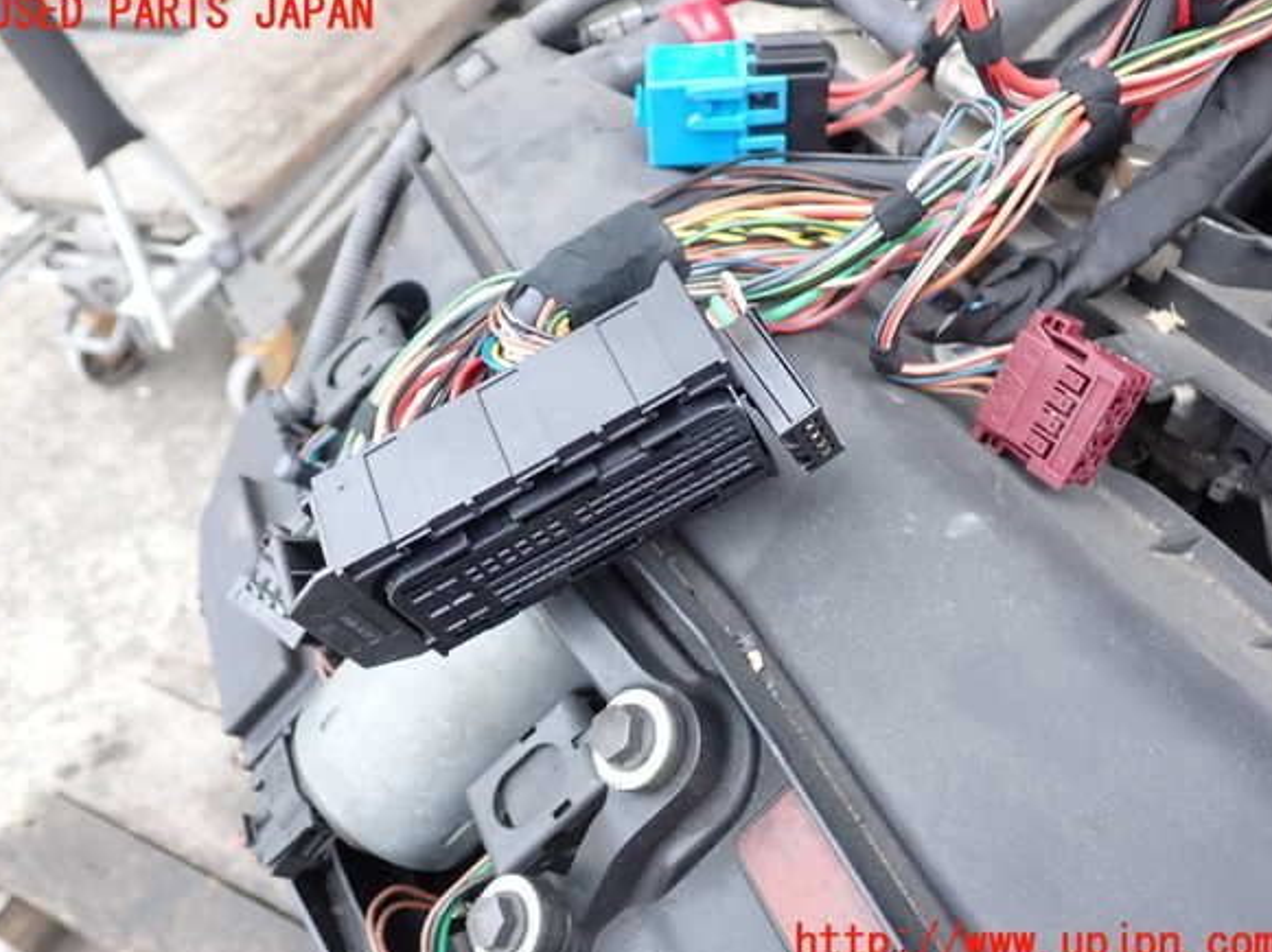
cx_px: 633
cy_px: 479
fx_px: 1138
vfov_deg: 45.4
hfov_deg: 58.4
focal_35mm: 31
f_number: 2.3
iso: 100
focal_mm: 5.4
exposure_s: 1/60
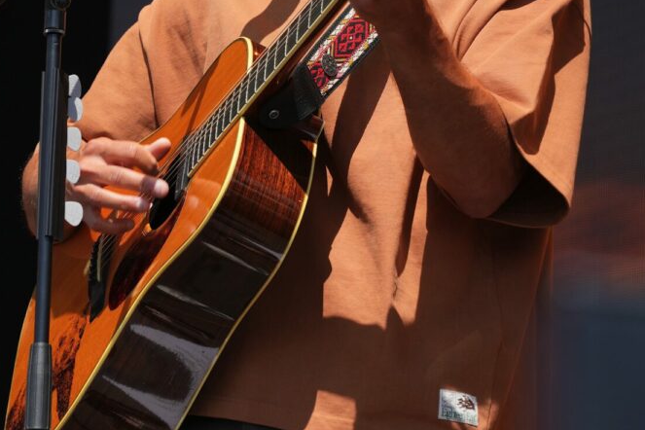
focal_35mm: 391
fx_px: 7005
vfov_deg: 3.5
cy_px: 89
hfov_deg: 5.3
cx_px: 281
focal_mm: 150
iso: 100
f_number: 6.3
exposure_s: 1/320
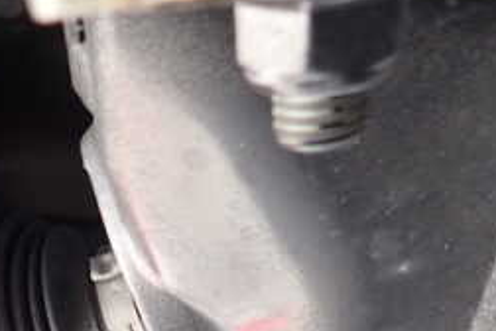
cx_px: 28
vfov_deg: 20.1
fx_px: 854
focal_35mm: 62
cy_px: 430
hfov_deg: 30.6
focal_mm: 4.5
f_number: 2
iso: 200
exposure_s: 1/30
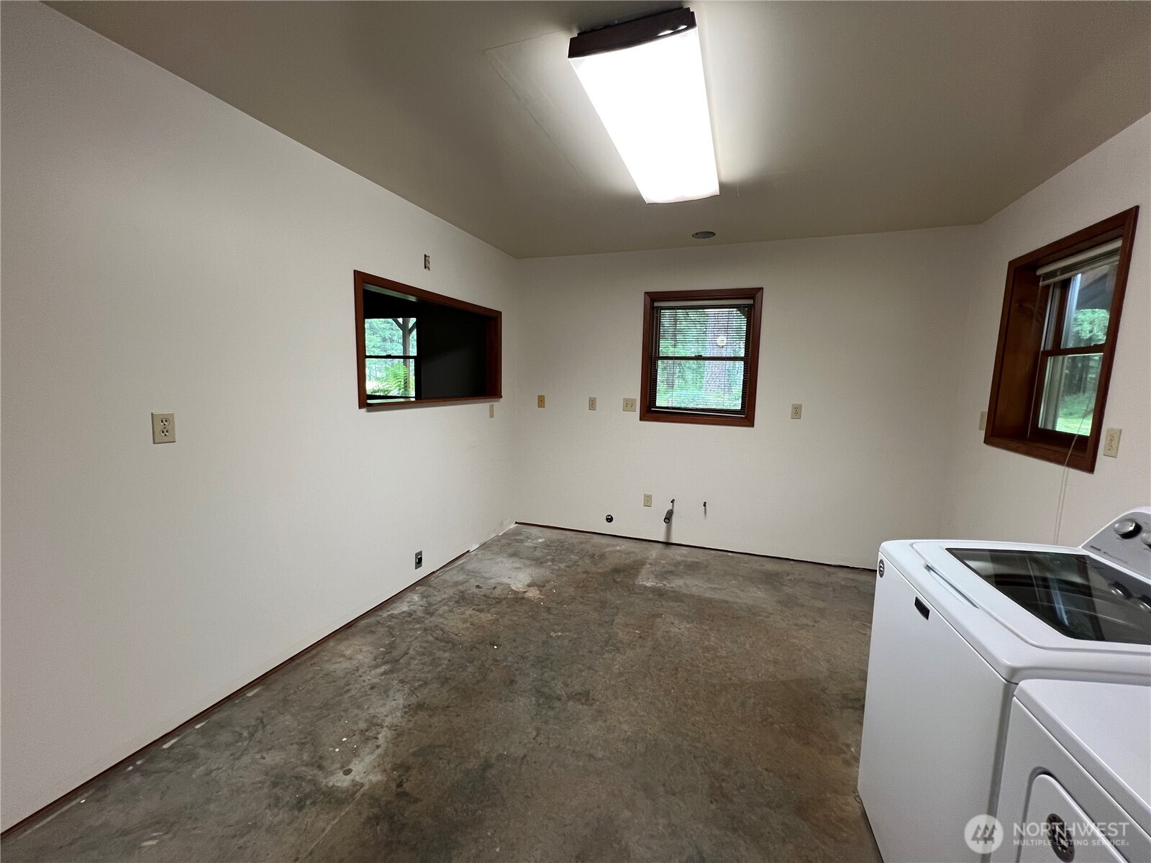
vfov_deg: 89.9
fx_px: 432
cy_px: 432
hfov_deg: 106.2
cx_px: 576
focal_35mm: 13
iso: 125
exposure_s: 1/60
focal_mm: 1.57
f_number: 1.8
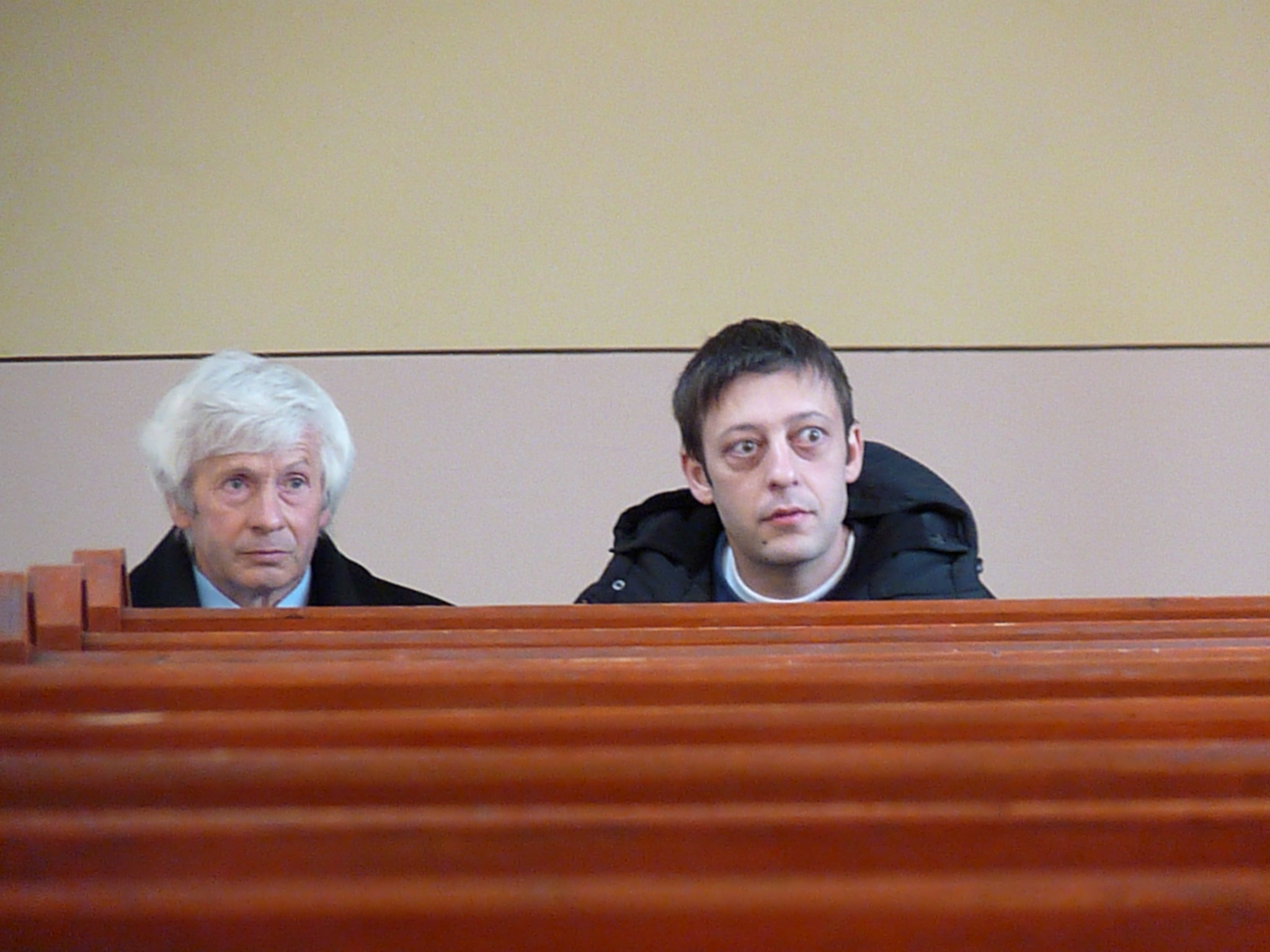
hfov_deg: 6.2
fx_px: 11704
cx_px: 635
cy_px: 476
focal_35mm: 319
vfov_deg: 4.7
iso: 1600
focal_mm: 56.7
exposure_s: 1/20
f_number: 3.7
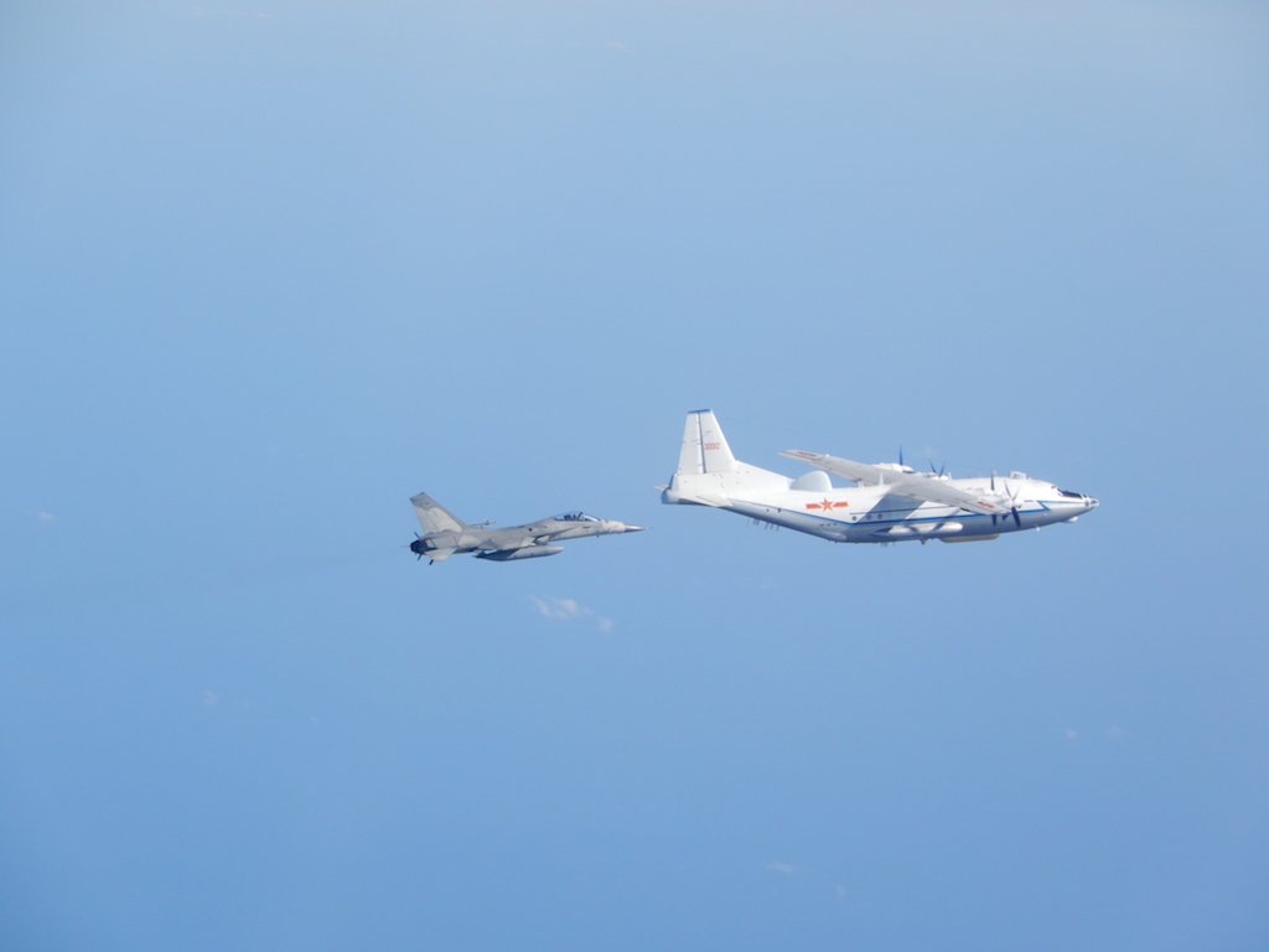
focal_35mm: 200
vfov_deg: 7.4
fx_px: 7332
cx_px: 634
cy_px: 476
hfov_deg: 9.9
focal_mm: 35.7
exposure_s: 1/640
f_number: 5.6
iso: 80
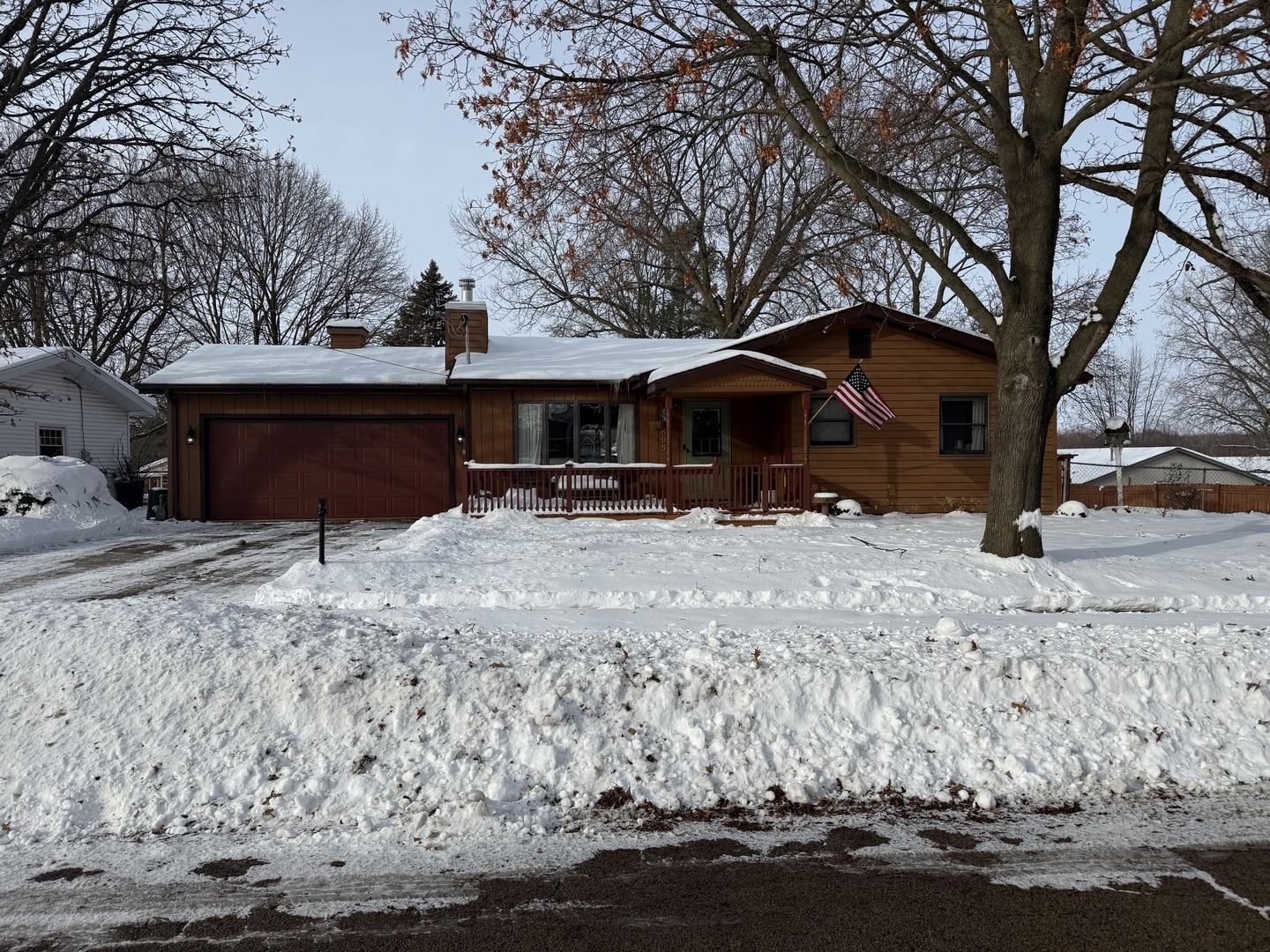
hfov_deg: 71.6
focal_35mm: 24
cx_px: 635
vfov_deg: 56.8
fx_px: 881
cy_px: 476
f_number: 1.78
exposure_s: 1/8130
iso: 80
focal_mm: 6.76
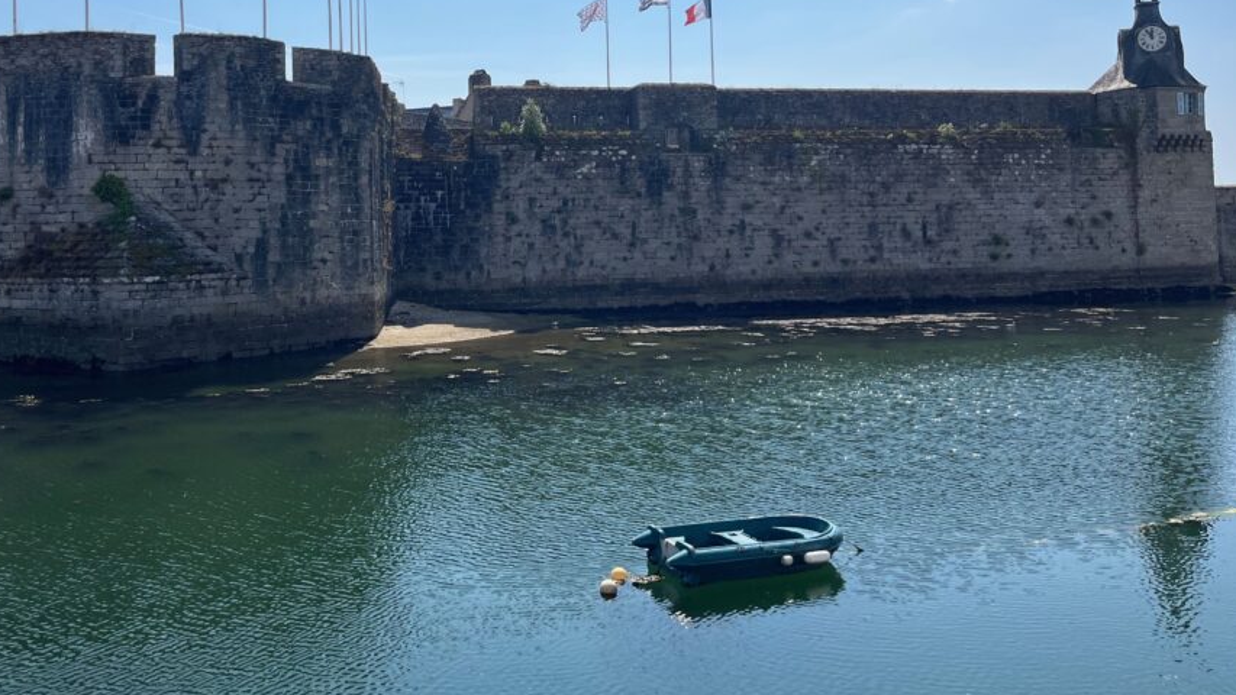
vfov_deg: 34.1
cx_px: 514
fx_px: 1114
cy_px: 188
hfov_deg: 57.7
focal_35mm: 34
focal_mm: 5.1
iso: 50
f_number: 1.6
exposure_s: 1/6897
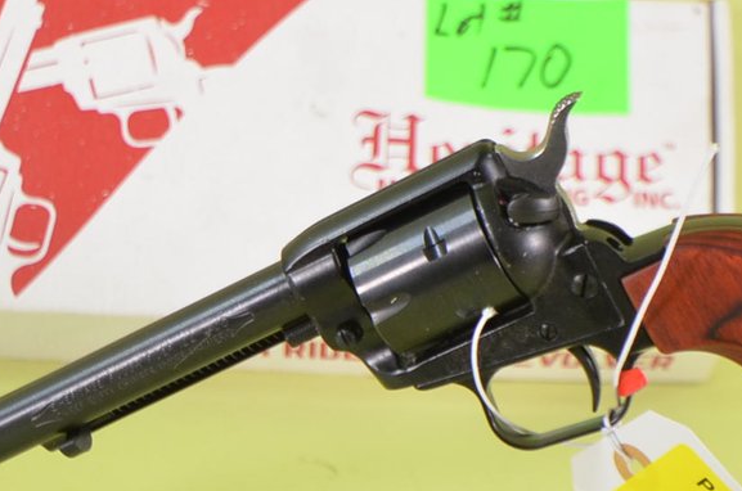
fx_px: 2201
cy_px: 255
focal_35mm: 107
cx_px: 403
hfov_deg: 19.1
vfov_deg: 12.7
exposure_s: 1/100
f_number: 4.5
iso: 400
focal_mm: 24
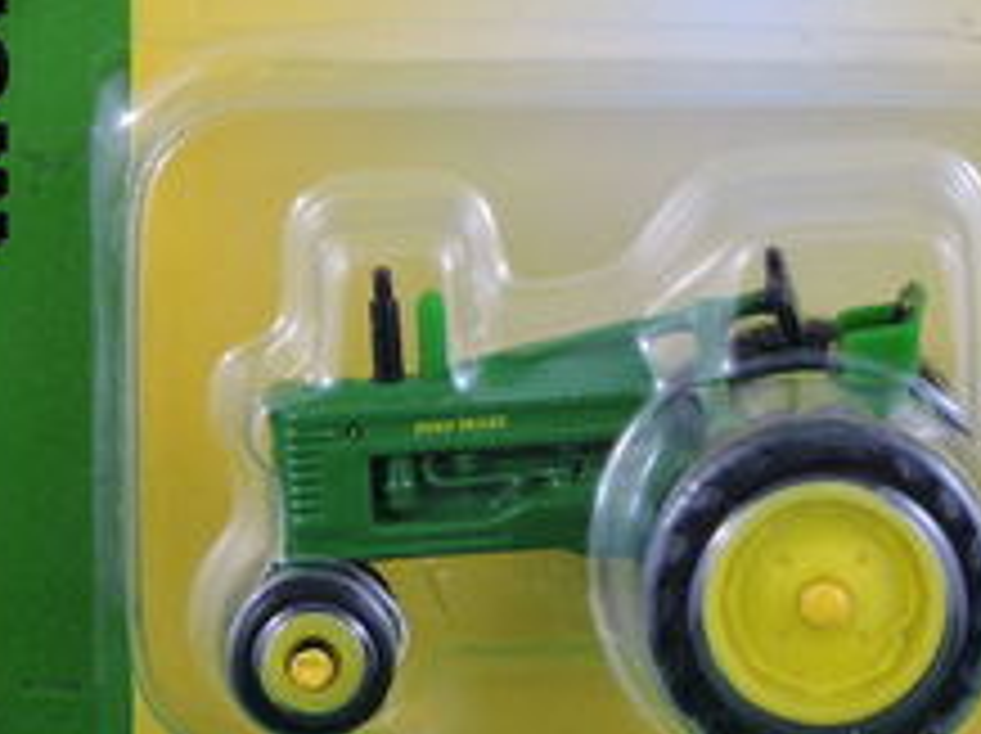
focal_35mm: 142
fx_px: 4020
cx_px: 668
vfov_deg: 10.2
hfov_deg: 13.9
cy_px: -261
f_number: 3.8
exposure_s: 1/40
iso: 100
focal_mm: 7.2
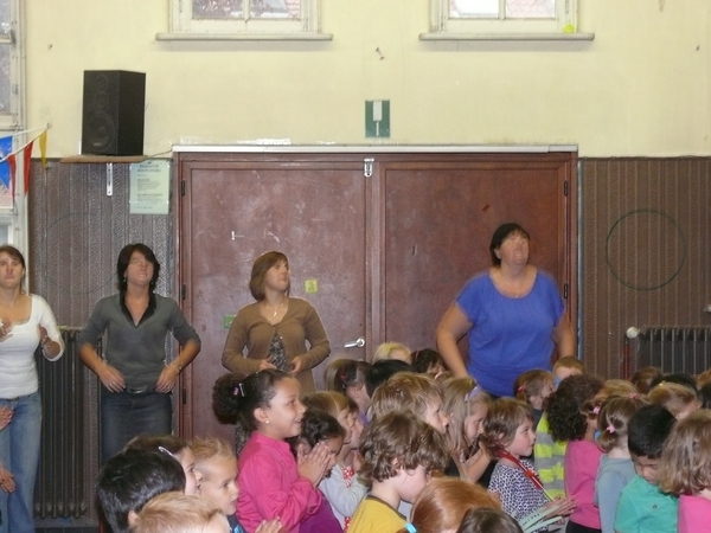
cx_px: 356
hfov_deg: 25.0
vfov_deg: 18.9
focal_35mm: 78
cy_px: 266
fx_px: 1602
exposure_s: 1/30
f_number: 3.2
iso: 400
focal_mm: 14.8
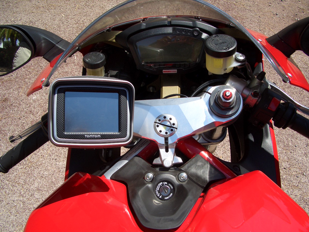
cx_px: 154
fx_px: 312
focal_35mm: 35
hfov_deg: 52.6
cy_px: 116
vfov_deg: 40.7
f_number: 4.3
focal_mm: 5.8
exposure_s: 1/400
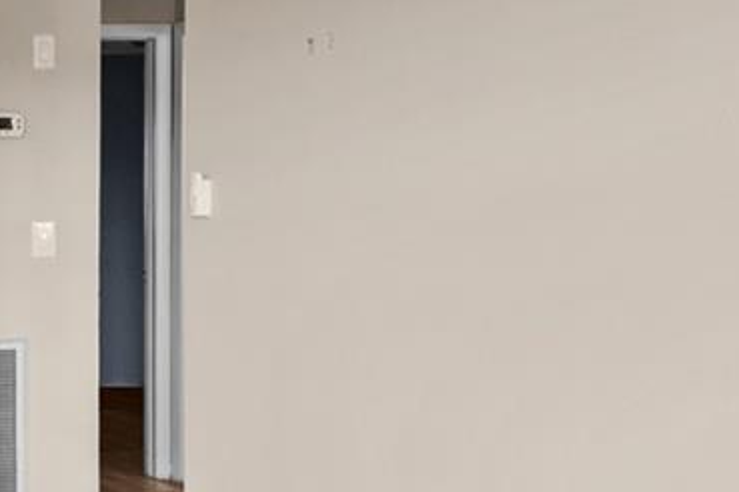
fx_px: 1334
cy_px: 166
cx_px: -403
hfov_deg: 23.8
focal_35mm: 65
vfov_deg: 20.9
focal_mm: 10
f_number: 7.1
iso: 100
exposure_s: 1/3
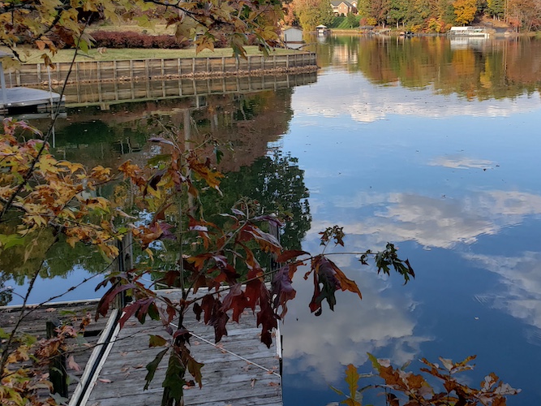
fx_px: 609
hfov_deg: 46.8
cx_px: 380
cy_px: 120
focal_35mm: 39
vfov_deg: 36.2
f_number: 2.4
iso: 50
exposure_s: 1/472
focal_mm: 4.3
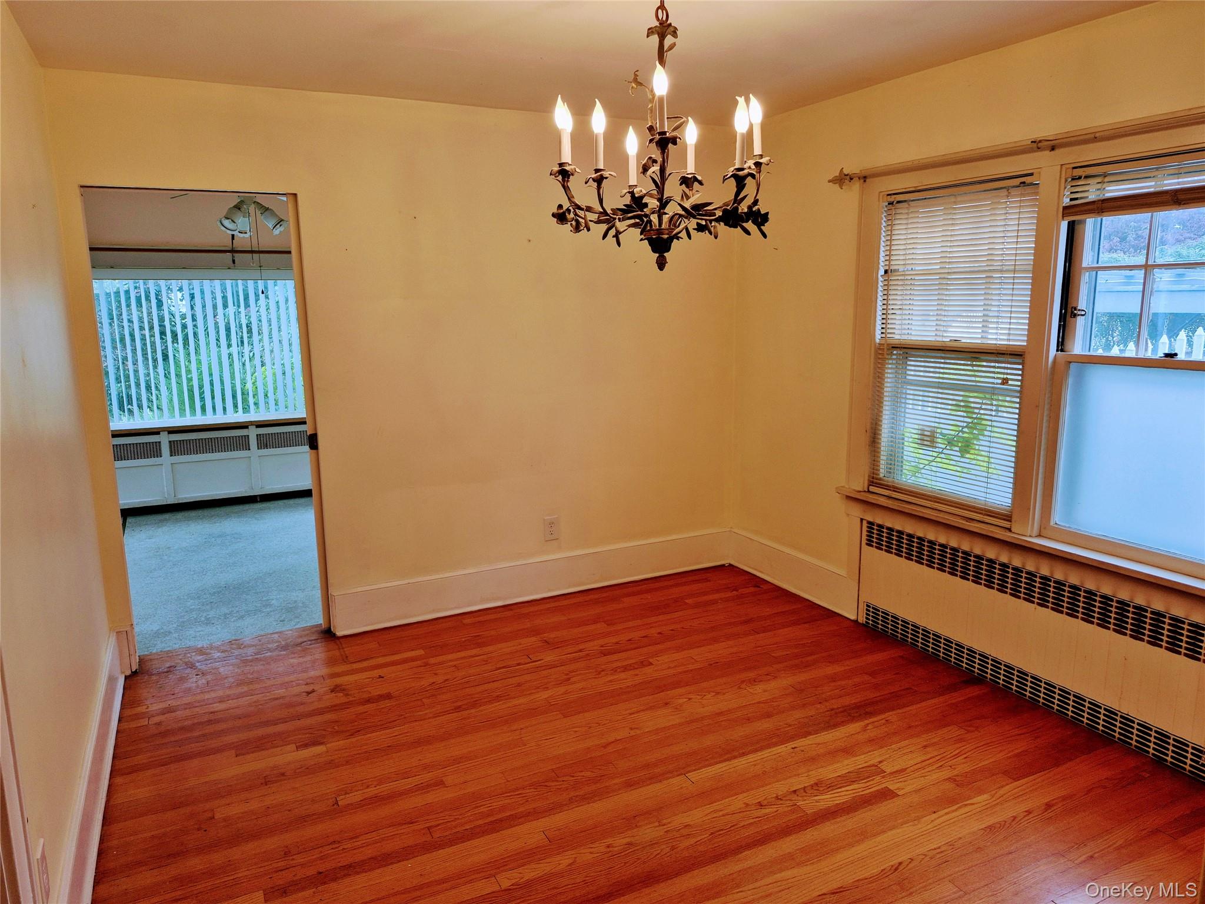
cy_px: 452
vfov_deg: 58.9
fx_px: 801
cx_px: 602
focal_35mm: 23
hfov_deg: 73.9
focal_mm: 5.4
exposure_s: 1/120
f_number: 1.8
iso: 40
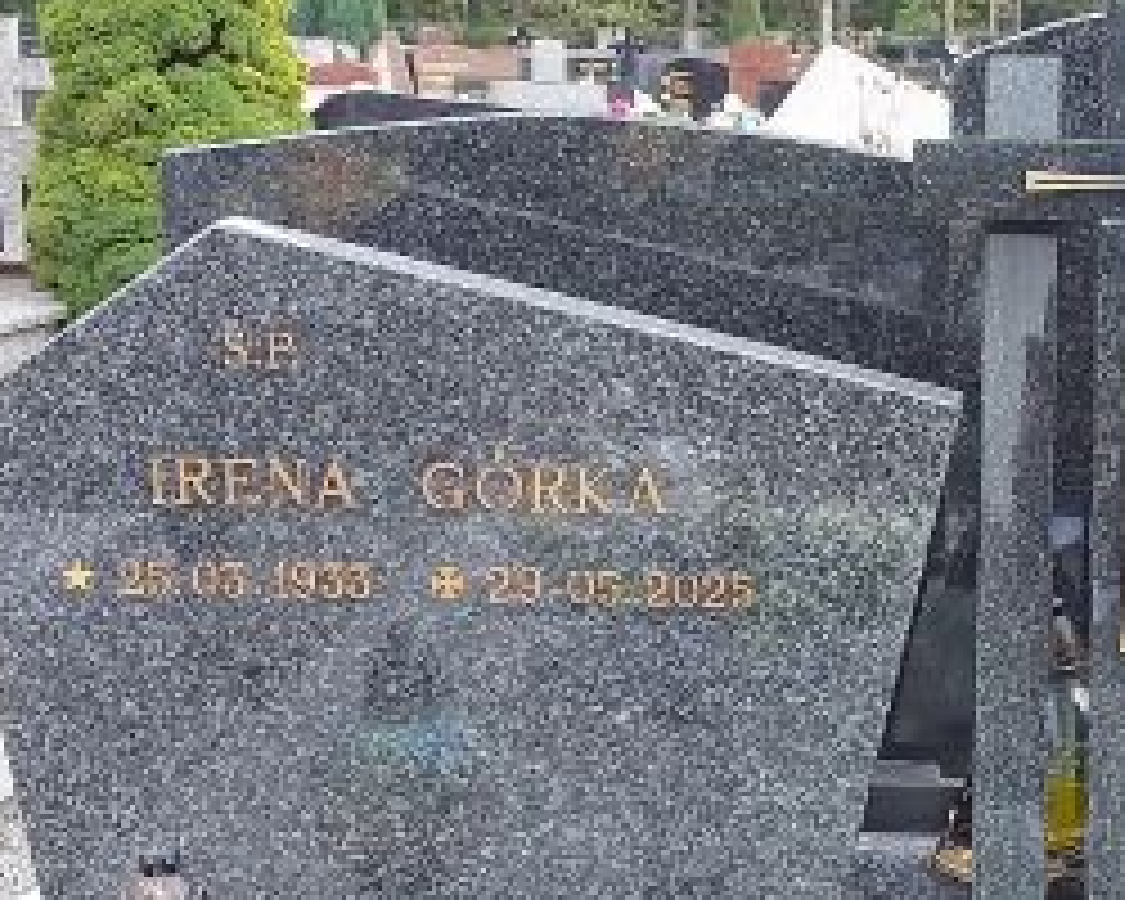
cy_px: 562
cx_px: 972
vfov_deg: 21.8
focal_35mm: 70
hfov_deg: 26.4
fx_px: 2331
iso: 40
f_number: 1.9
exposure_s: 1/196
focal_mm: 2.91
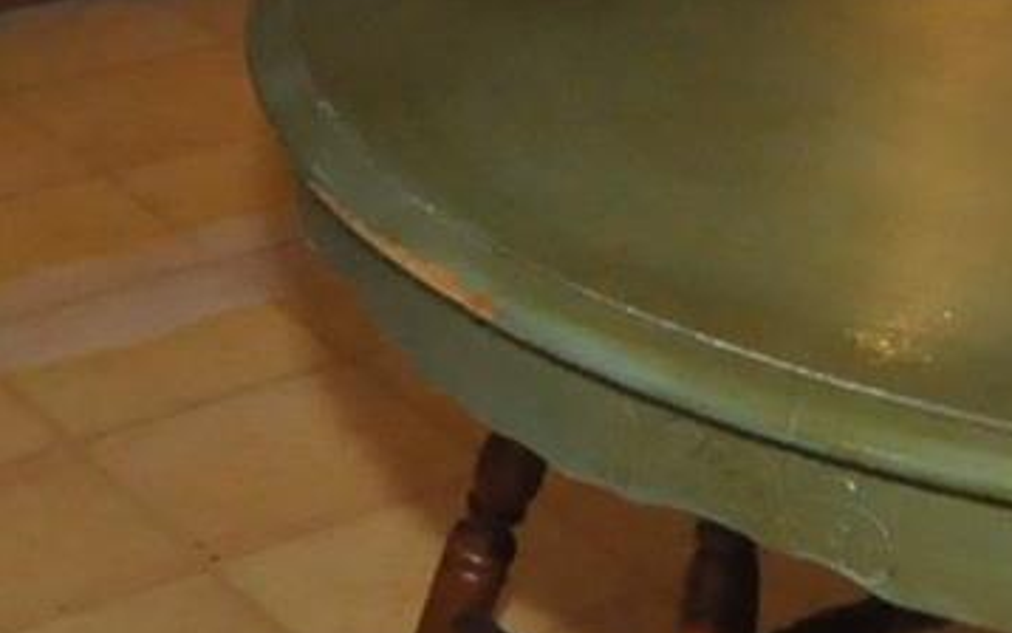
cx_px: 1396
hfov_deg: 15.1
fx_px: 3612
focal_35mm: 131
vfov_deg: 8.7
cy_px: -1074
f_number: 7.1
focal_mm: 15
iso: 2000
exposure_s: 1/60
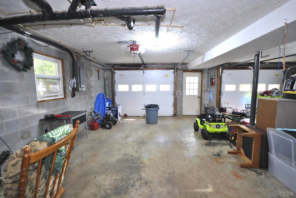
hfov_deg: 100.3
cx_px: 148
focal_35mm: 15
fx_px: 123
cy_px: 99
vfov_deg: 77.5
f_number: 4
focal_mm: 10
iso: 400
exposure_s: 1/20
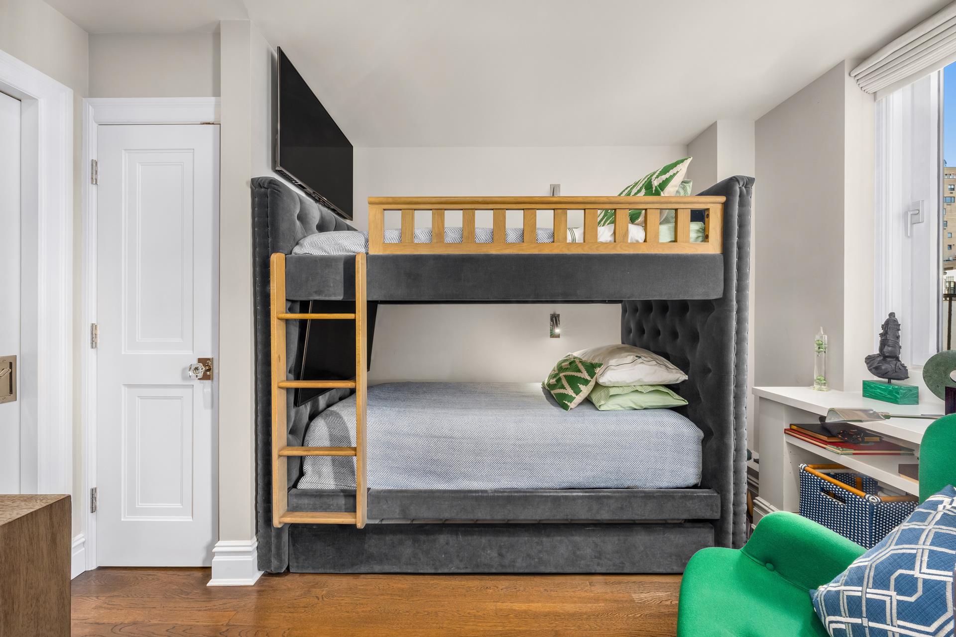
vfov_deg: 85.4
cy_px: 318
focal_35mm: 13
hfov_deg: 108.3
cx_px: 478
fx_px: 345
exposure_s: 10
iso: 500
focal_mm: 13
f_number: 19
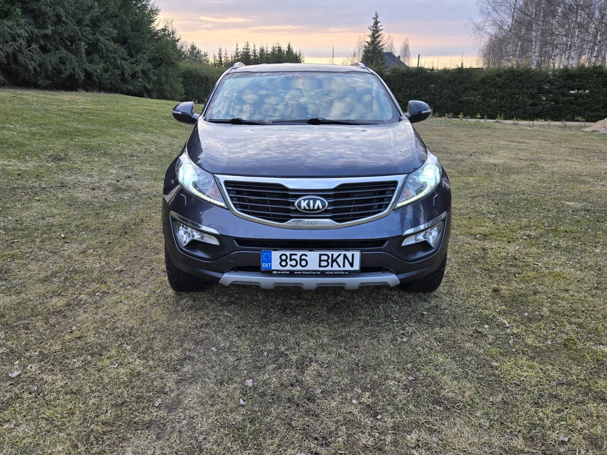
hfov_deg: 65.3
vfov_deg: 51.3
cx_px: 285
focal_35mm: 27
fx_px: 473
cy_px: 248
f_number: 1.8
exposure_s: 1/508
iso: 100
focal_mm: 5.4
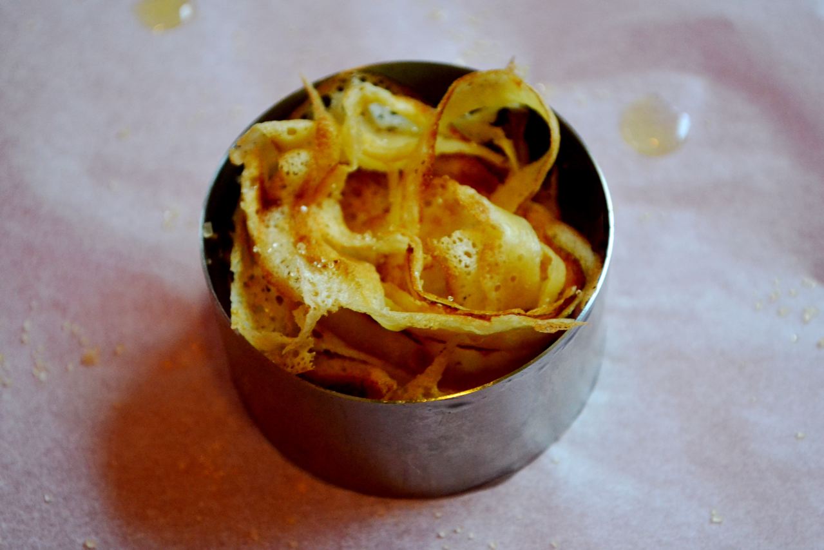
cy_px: 275
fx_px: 1888
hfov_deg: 24.6
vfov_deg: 16.6
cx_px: 412
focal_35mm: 82
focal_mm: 55
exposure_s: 1/60
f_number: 5.6
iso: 2200
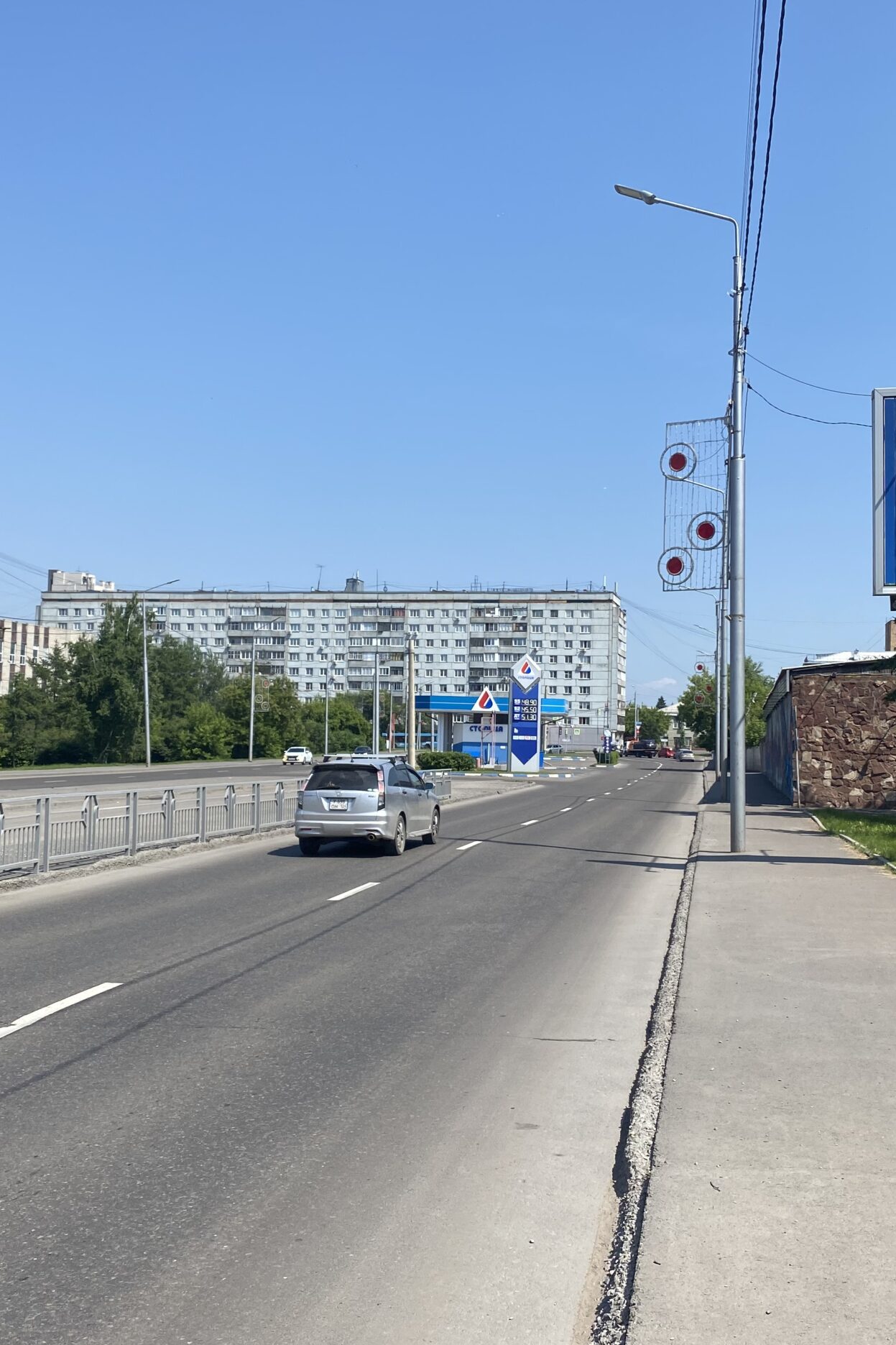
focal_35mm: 37
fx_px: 1381
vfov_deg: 51.9
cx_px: 494
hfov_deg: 35.9
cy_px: 661
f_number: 1.8
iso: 32
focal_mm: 4.25
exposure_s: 1/2890
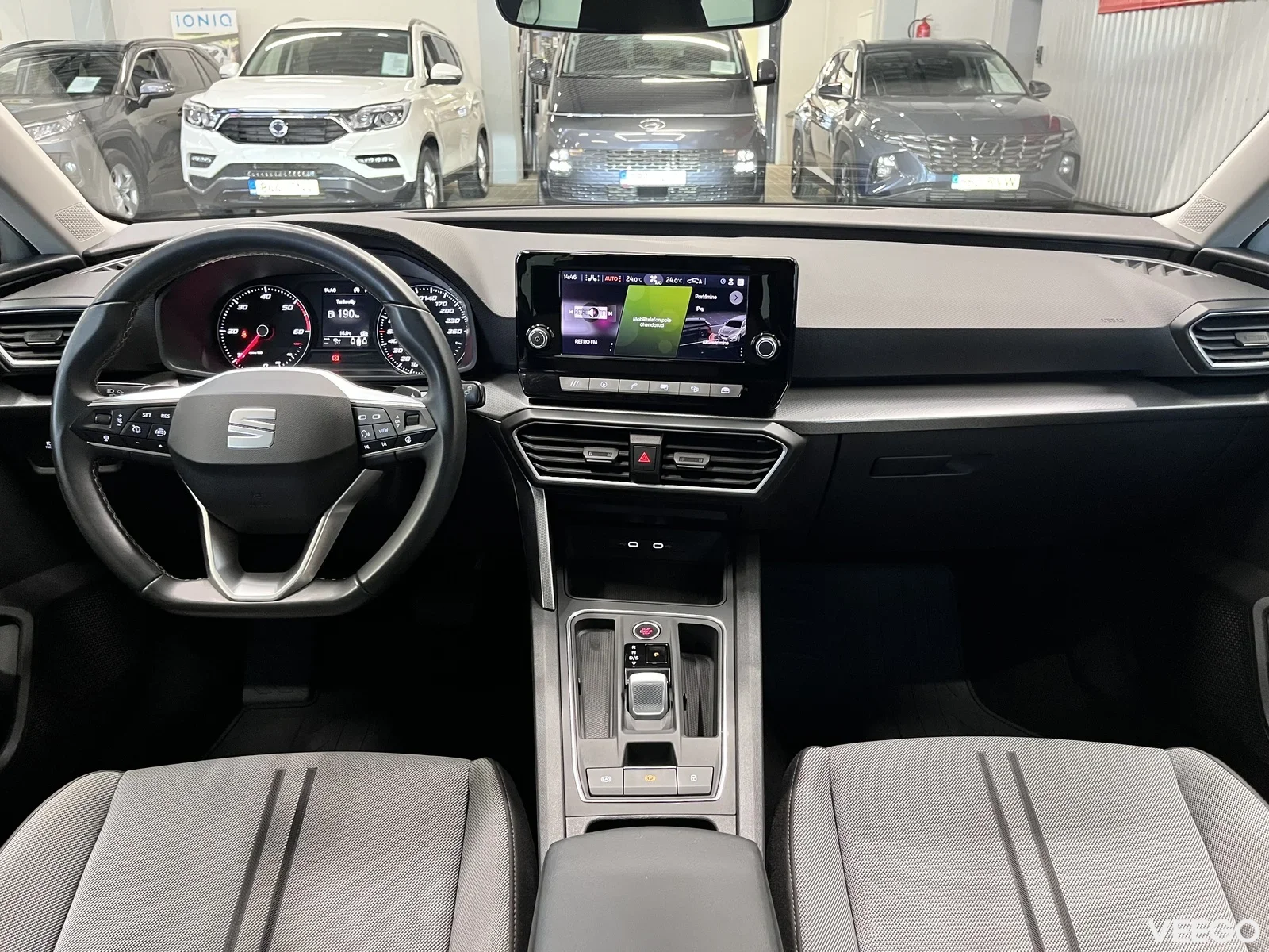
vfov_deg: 53.1
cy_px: 476
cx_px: 634
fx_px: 953
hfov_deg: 67.3
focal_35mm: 26
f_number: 1.6
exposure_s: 1/33
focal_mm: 5.1
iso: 400
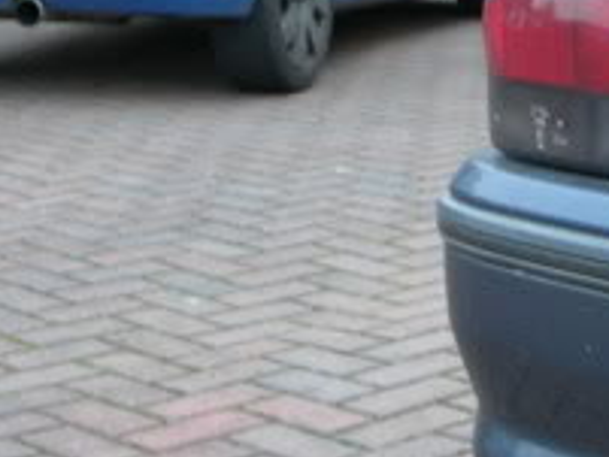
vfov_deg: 12.2
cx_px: 458
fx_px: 2130
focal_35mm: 121
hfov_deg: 16.2
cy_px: 76
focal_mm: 7.8
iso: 105
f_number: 2.8
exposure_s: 1/3.7
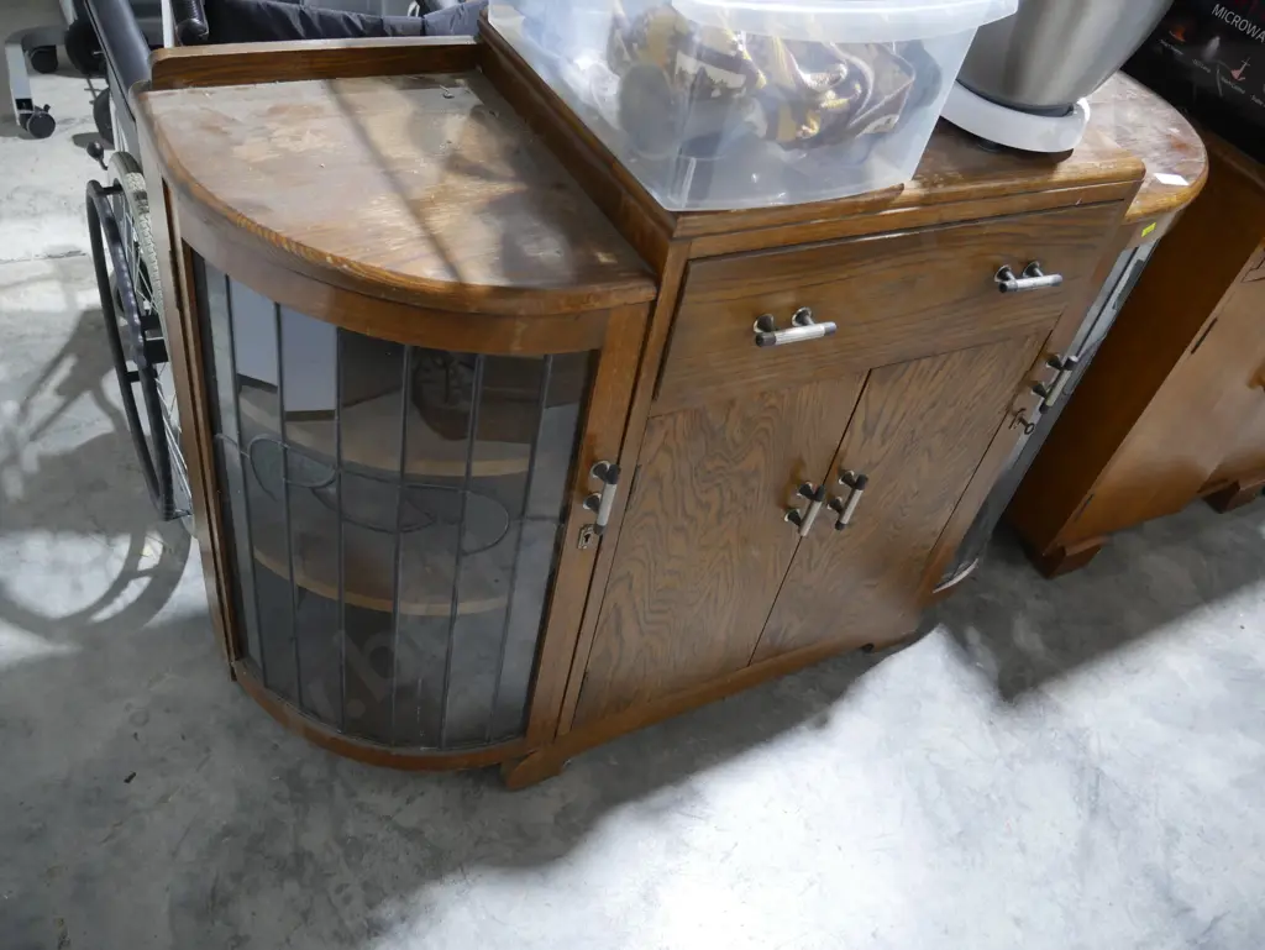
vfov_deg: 49.8
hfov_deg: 63.4
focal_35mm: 28
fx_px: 1024
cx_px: 632
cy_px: 475
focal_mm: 14
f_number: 3.5
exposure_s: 1/60
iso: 800
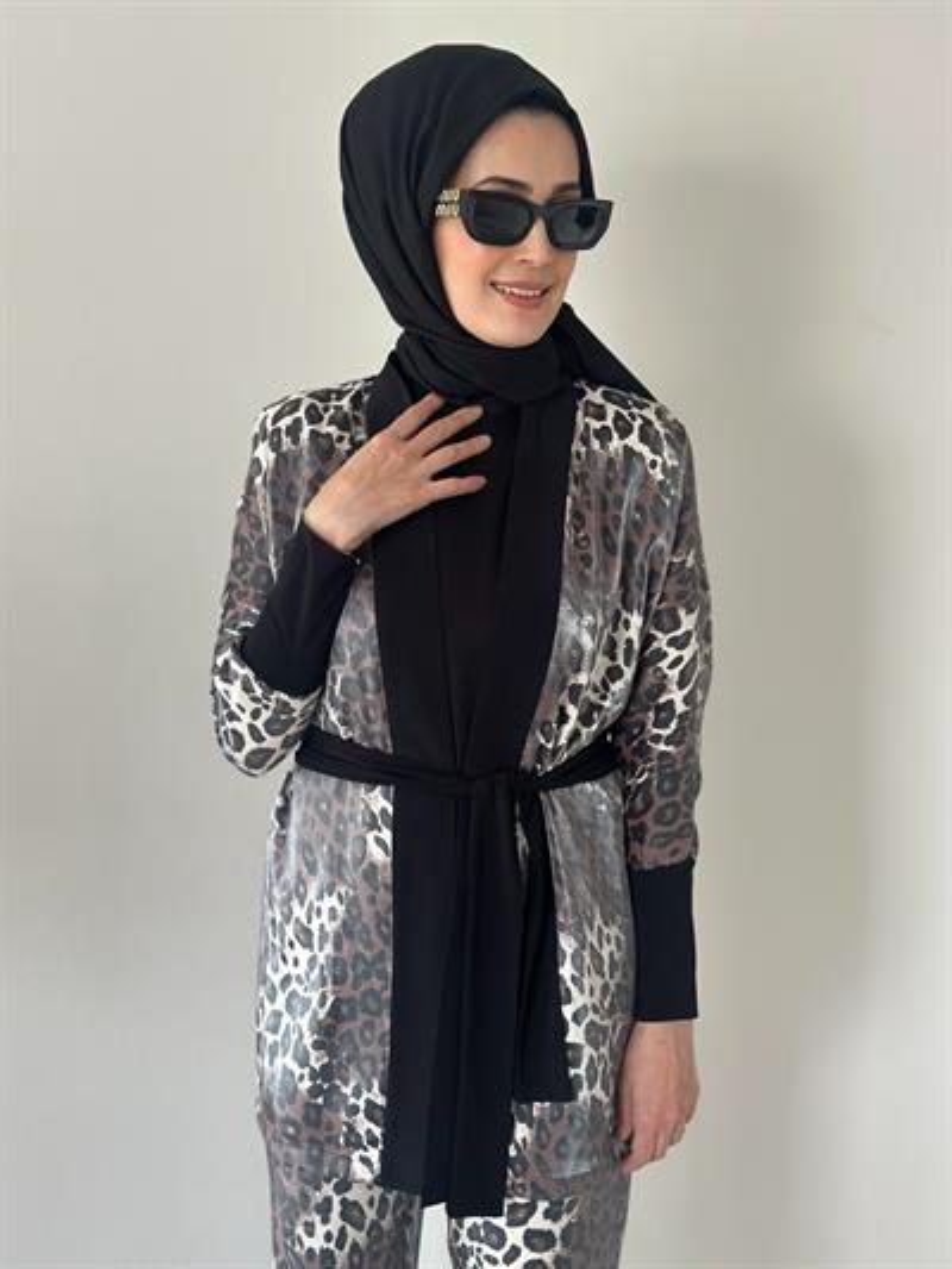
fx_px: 1759
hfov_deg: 30.3
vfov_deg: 39.6
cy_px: 634
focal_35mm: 48
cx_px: 476
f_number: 1.78
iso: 125
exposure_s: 1/64
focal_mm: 6.86
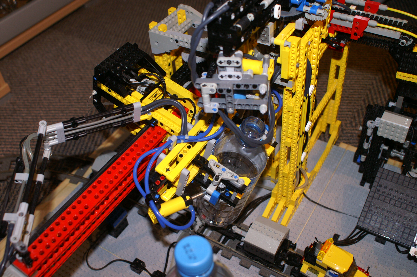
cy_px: 138
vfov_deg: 34.1
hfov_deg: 49.6
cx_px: 208
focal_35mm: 39
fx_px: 451
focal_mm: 26
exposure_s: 1/60
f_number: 4.5
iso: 400
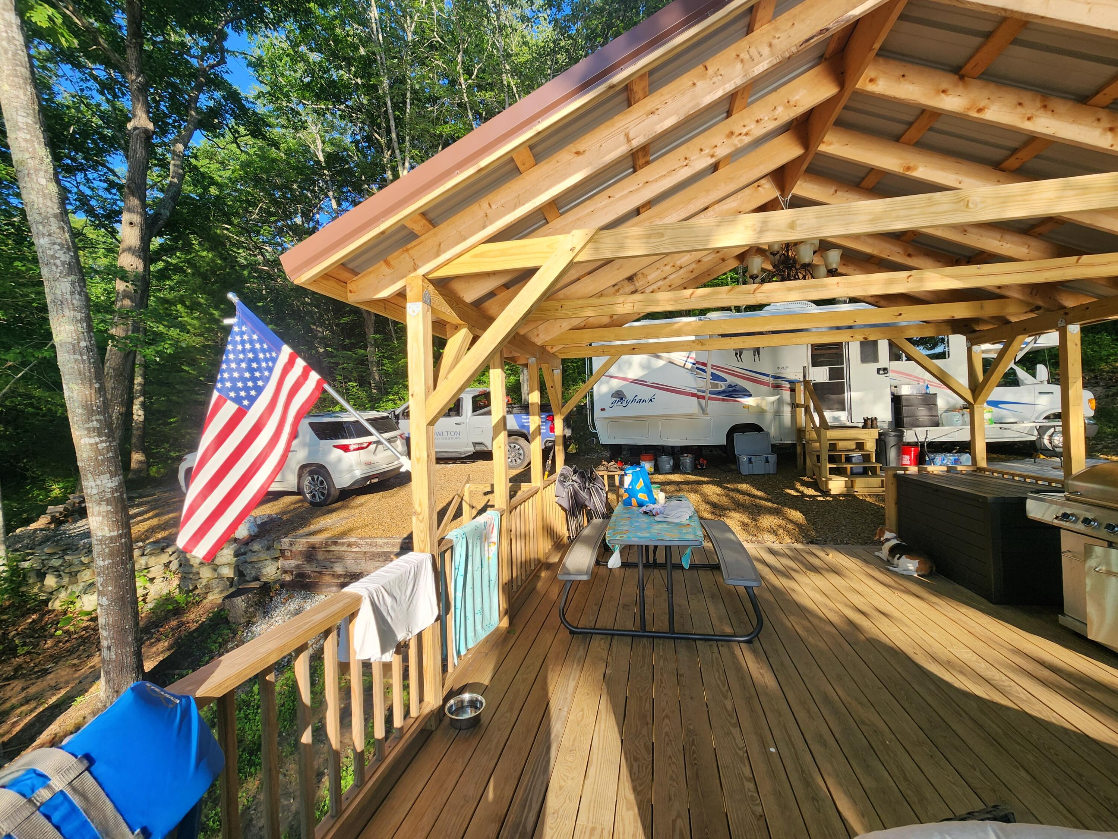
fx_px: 420
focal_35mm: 13
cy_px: 420
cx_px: 559
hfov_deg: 106.2
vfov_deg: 89.9
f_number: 2.2
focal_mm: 2.2
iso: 50
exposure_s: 1/585
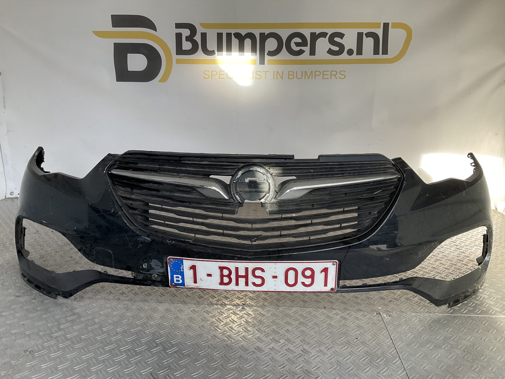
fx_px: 423
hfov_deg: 61.7
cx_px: 252
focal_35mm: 29
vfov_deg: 48.2
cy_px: 190
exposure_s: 1/100
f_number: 1.8
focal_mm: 3
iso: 32
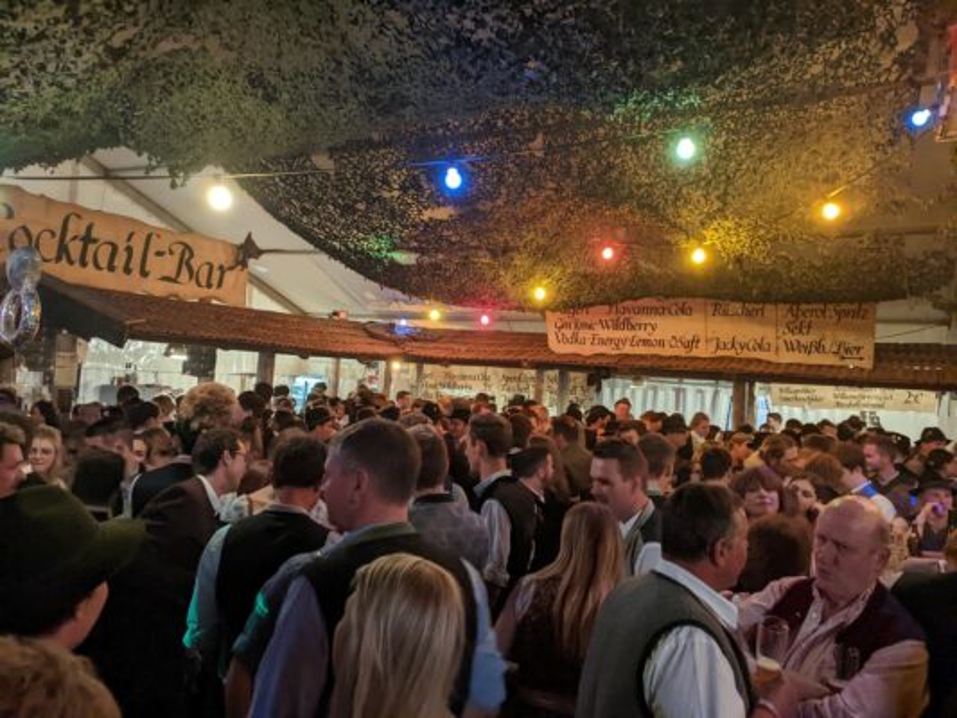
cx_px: 478
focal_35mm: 27
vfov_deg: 51.4
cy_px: 359
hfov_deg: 65.3
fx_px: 747
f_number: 1.8
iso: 732
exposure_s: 1/25
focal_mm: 4.44
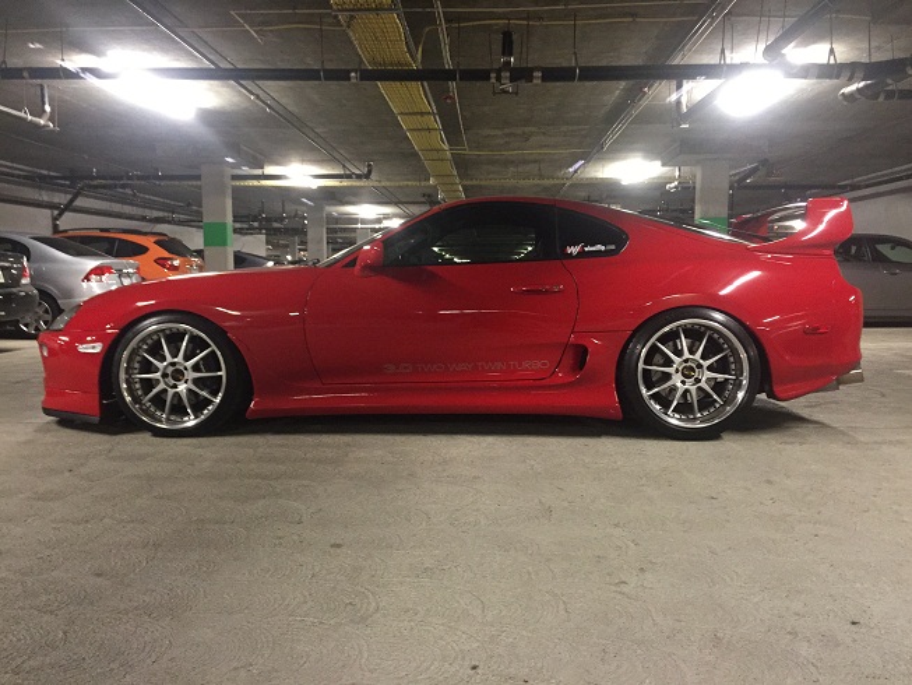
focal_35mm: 29
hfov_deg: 61.7
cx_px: 456
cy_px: 342
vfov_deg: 48.2
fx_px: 764
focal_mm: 4.15
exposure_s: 1/15
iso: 320
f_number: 2.2
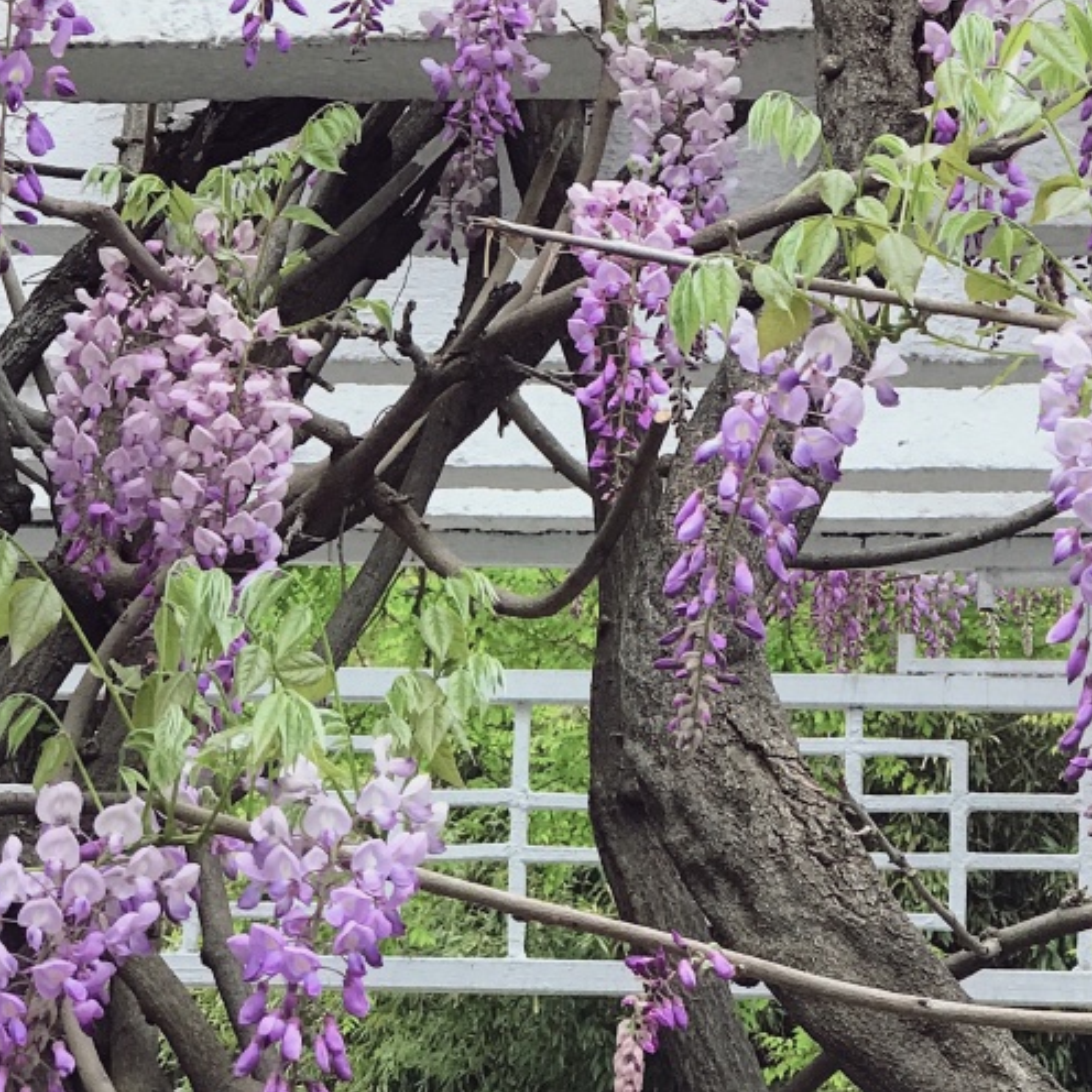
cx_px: 713
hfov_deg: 14.3
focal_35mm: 122
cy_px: 31
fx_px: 4354
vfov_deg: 14.1
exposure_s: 1/50
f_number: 2.8
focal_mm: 6.6
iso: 20
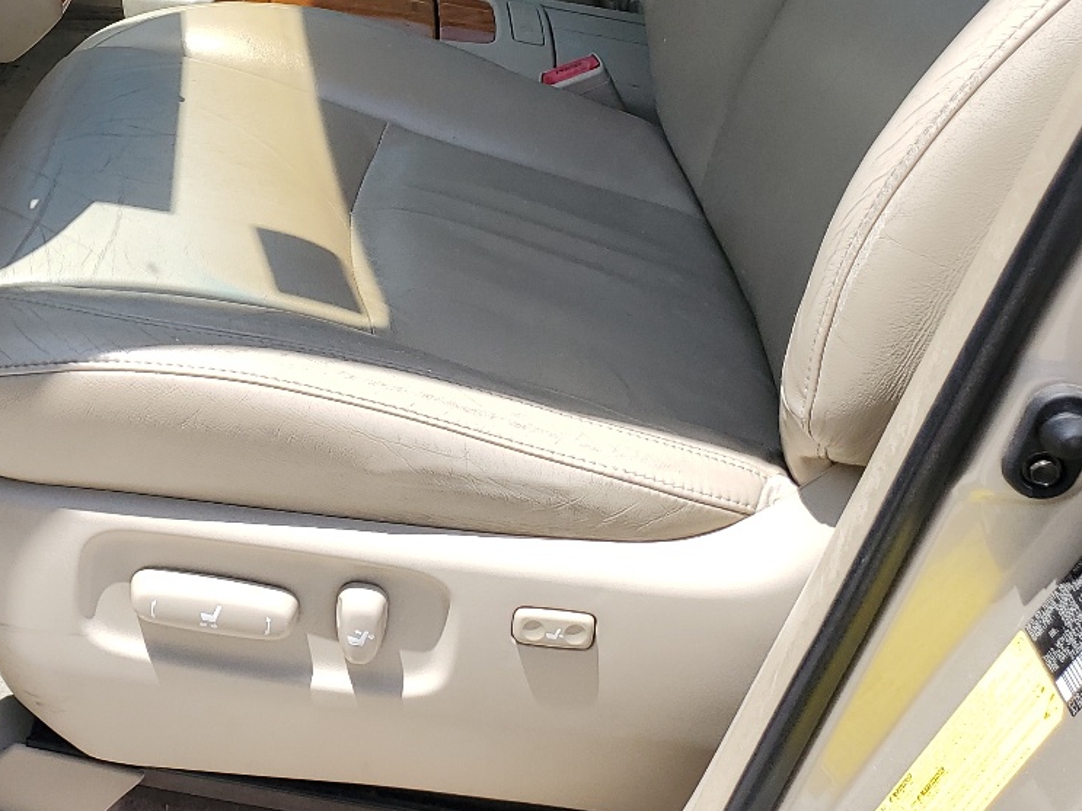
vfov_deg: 25.3
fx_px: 1750
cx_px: 76
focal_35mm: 56
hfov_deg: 32.4
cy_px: 82
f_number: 1.5
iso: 50
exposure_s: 1/1429
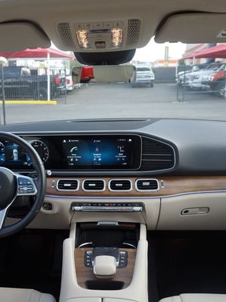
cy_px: 150
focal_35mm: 35
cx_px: 84
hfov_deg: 40.4
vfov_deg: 52.7
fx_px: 305
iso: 100
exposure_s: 1/60
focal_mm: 16
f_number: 4.5
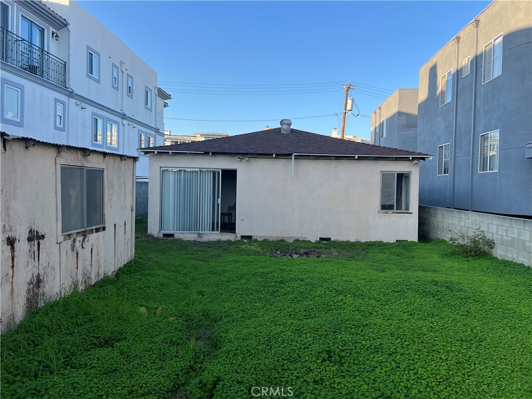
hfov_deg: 67.3
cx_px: 266
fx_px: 400
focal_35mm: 26
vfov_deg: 53.1
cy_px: 200
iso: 50
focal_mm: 5.7
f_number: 1.5
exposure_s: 1/982
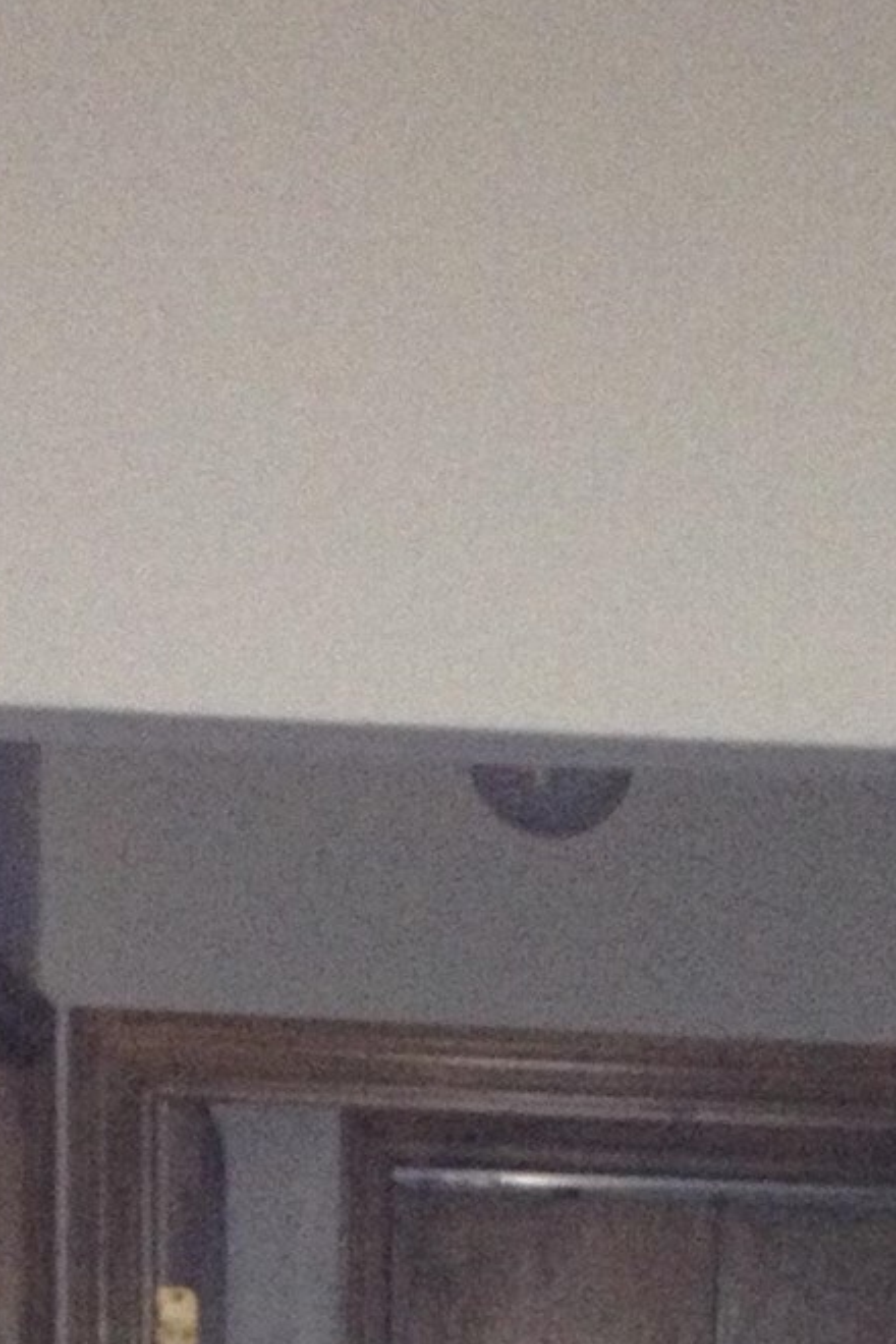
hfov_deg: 10.7
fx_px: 4741
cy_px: 1969
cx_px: 821
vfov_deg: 15.0
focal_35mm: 127
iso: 400
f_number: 2.4
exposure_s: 1/16
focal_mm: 4.28
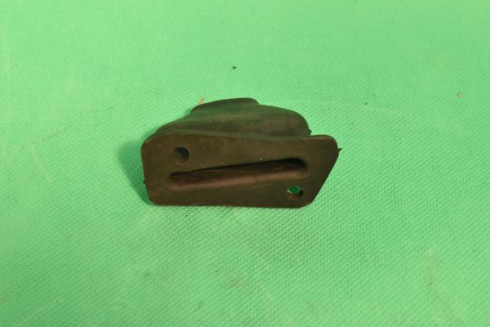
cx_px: 245
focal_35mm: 82
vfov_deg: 16.6
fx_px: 1123
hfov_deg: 24.6
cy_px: 164
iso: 2000
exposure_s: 1/100
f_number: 11
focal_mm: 55
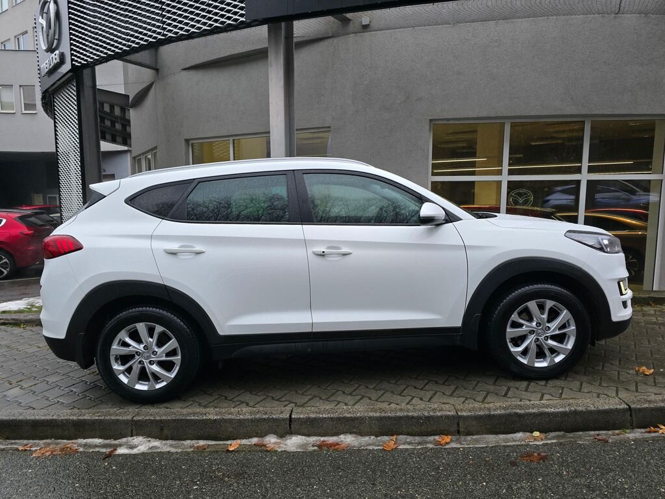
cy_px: 250
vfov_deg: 58.9
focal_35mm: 23
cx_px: 332
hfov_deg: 73.9
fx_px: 442
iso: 80
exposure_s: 1/180
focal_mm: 6.3
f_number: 1.7
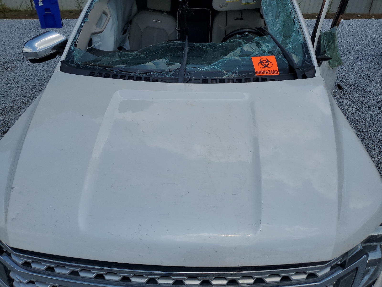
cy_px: 144
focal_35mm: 26
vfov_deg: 53.1
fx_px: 287
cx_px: 191
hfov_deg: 67.3
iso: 50
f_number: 1.5
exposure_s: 1/10000
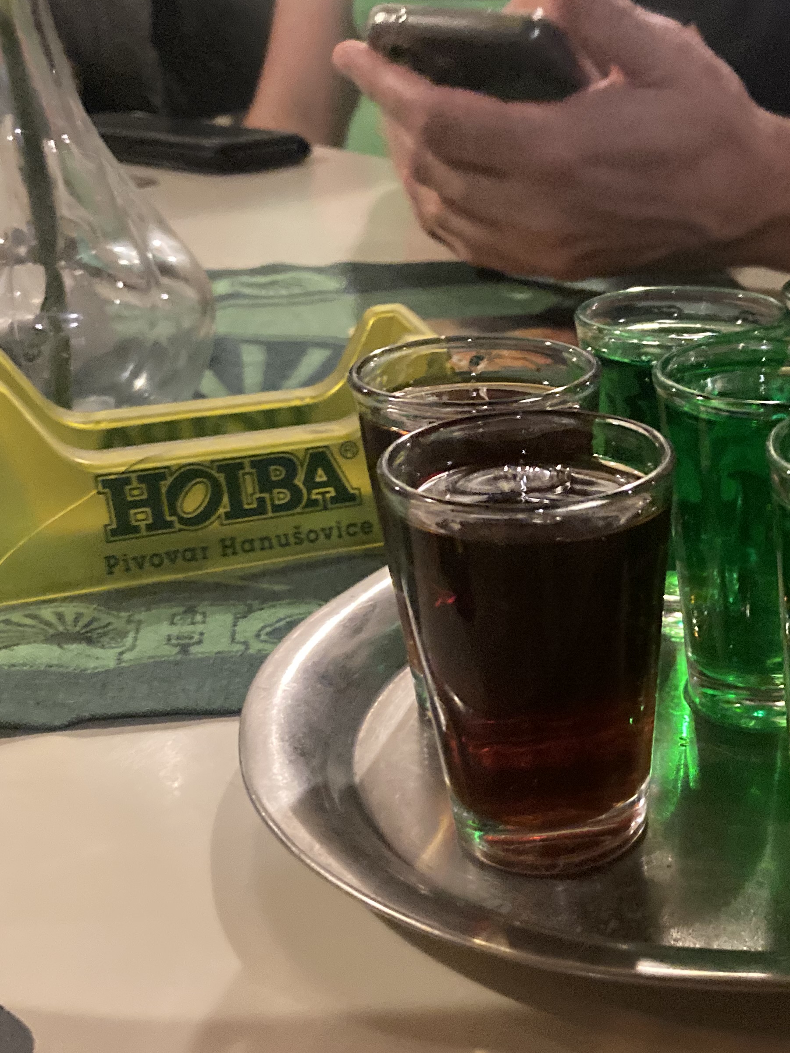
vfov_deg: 40.3
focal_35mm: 47
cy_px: 626
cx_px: 765
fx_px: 1430
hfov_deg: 29.2
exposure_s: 1/25
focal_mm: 3.99
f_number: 1.8
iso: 640
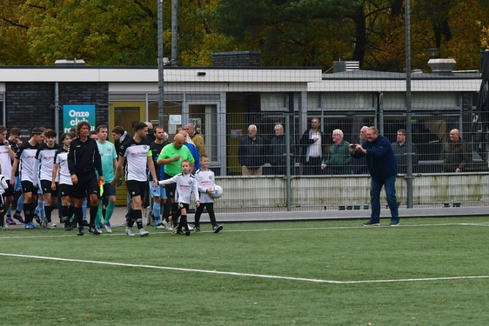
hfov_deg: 9.9
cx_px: 311
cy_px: 71
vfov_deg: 6.6
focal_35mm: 208
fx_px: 2826
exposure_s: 1/320
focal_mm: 70
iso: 640
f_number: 5.6
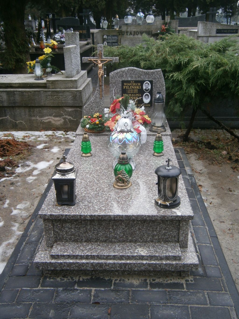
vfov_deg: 51.4
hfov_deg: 39.7
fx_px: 331
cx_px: 120
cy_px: 160
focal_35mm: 36
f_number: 3.1
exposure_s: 1/80
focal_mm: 6.4
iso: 80
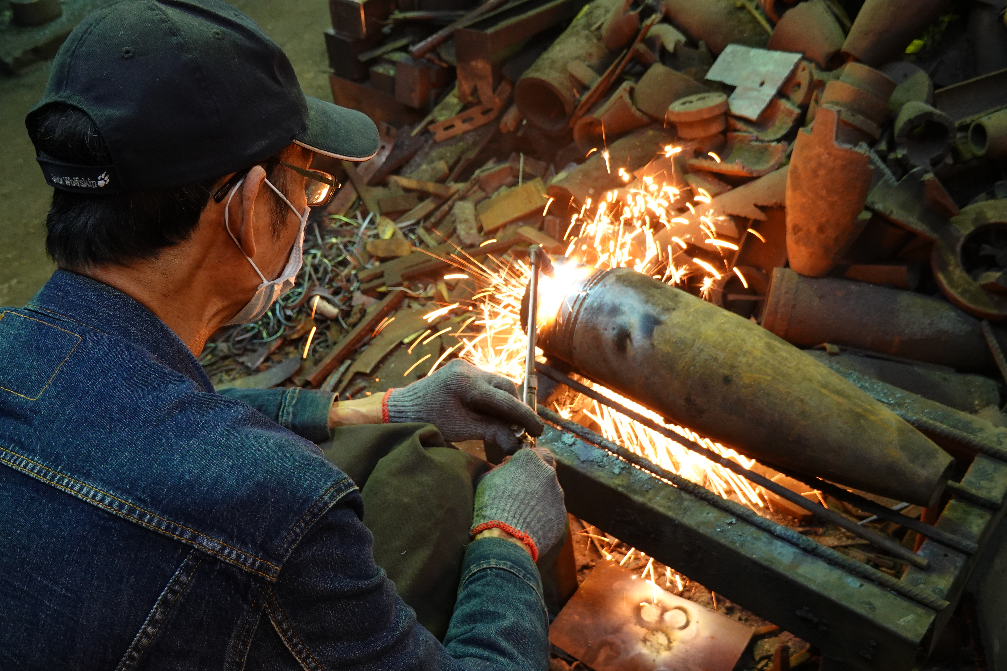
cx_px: 504
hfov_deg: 51.9
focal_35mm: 37
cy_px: 336
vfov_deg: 35.9
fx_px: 1035
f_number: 3.5
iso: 800
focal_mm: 13.84
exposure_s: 1/20
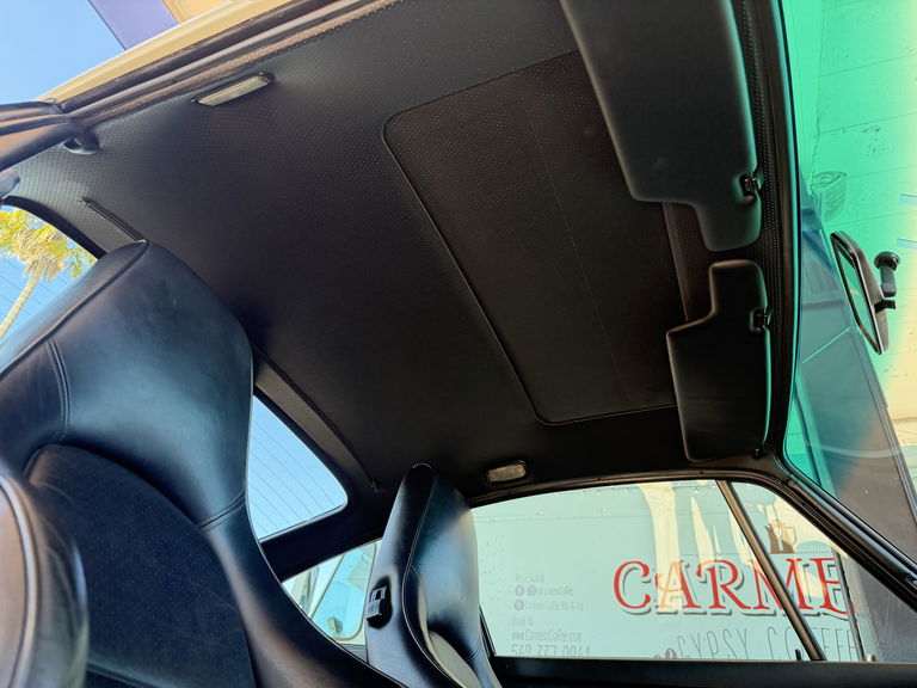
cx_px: 458
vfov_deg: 56.8
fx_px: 636
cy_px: 344
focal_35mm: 24
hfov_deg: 71.6
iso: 200
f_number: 1.78
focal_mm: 6.76
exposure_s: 1/185
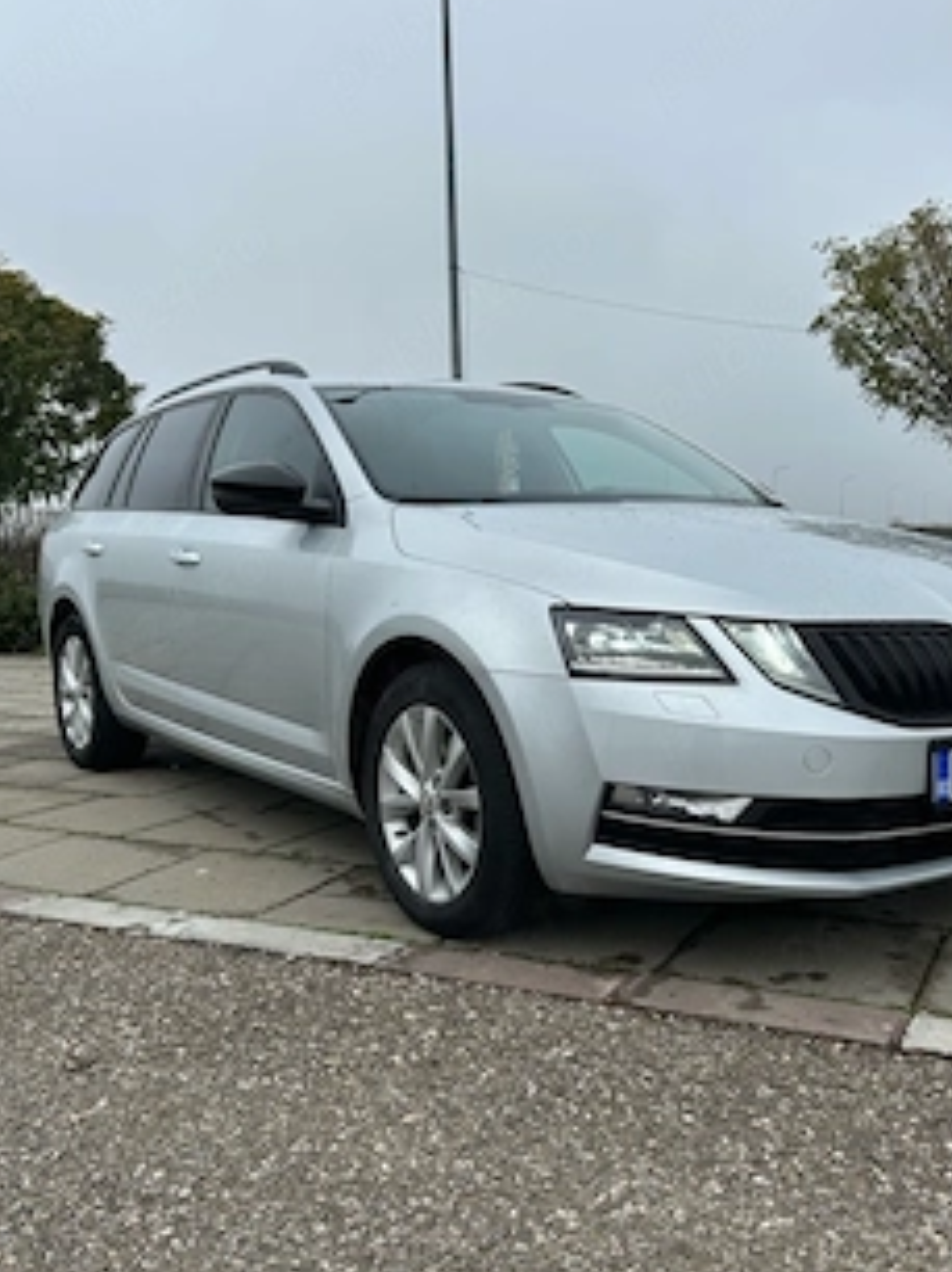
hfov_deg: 41.7
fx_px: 1248
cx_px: 540
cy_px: 698
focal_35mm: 34
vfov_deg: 53.9
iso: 50
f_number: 1.5
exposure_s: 1/1724
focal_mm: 5.7
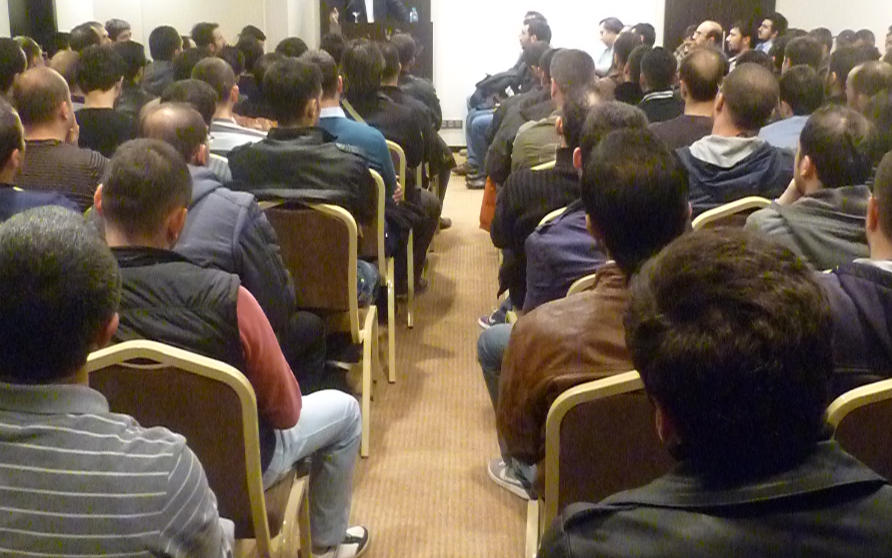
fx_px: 997
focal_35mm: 41
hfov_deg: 48.2
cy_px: 293
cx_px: 449
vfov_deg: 31.2
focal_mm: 5
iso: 1600
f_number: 2.8
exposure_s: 1/50
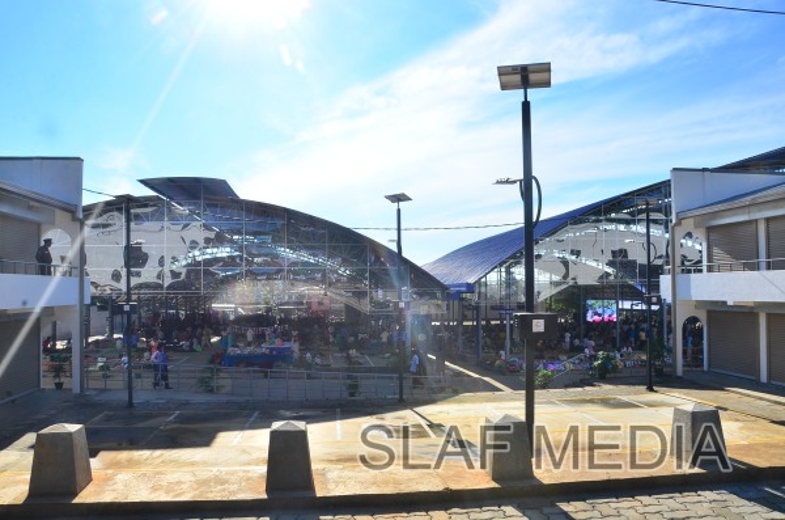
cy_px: 260
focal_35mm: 27
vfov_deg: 47.7
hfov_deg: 67.5
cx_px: 392
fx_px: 587
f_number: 14
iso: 200
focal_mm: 18
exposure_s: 1/200
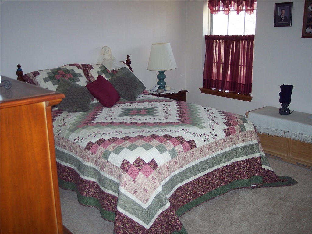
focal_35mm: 39
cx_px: 156
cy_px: 117
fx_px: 352
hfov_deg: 47.9
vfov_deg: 36.8
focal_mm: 8
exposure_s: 1/60
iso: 140
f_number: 2.8
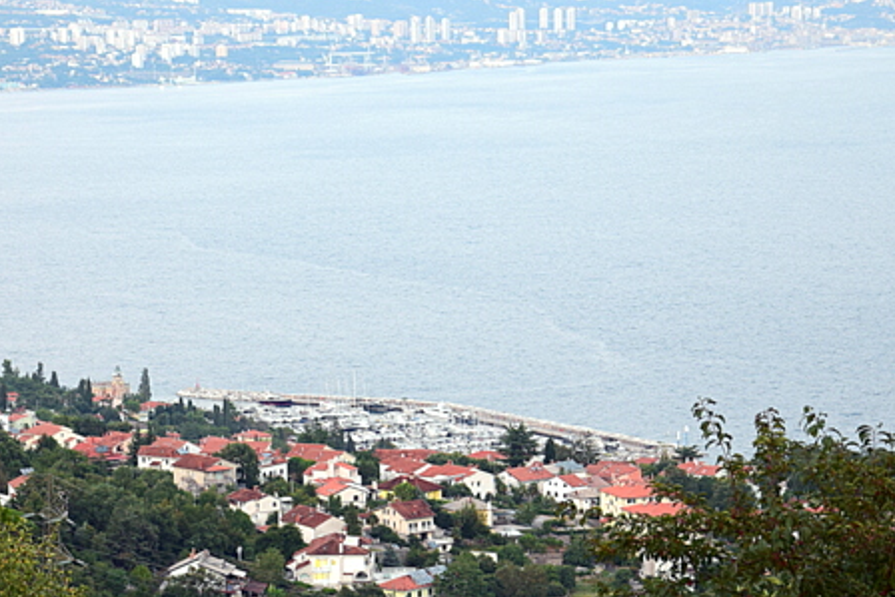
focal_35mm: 134
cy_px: 471
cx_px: 332
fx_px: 3332
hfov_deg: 15.3
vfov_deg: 10.2
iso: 800
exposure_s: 1/15
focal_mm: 50
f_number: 6.3
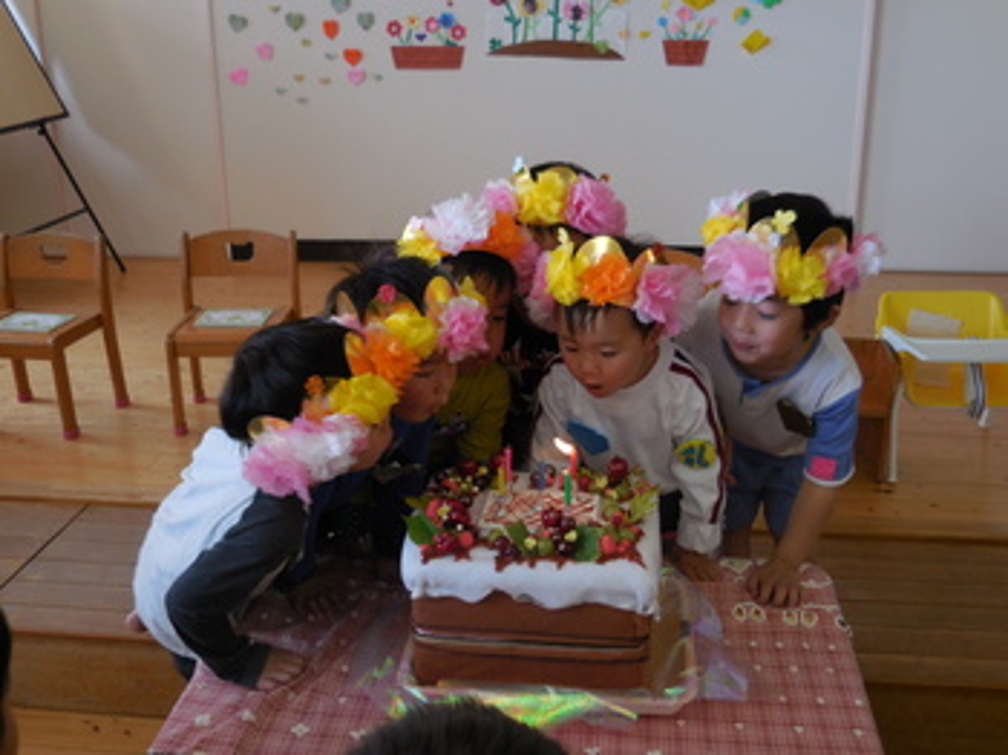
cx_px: 504
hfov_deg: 47.9
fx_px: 1135
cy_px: 378
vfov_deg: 36.8
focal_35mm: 39
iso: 125
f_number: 3.9
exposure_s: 1/30
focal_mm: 7
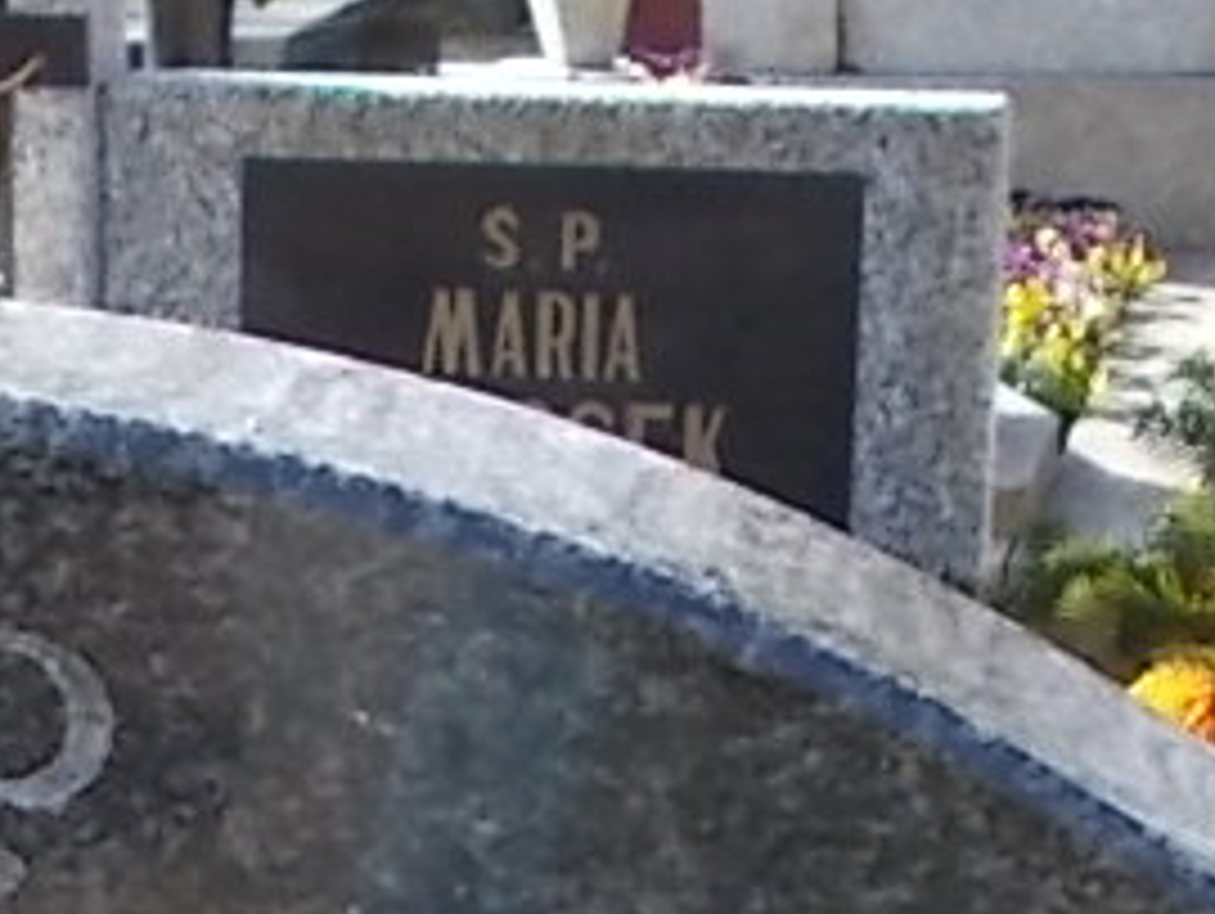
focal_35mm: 154
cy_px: 1499
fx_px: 5410
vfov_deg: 9.3
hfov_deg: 12.8
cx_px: 342
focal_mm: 4.6
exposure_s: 1/250
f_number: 3.2
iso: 80
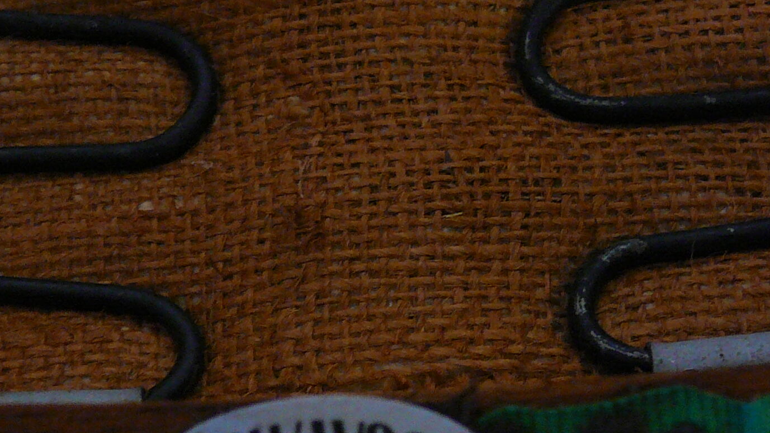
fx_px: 1613
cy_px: 529
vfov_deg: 14.7
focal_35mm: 79
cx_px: 318
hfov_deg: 26.8
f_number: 3
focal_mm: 5.8
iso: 200
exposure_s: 1/8
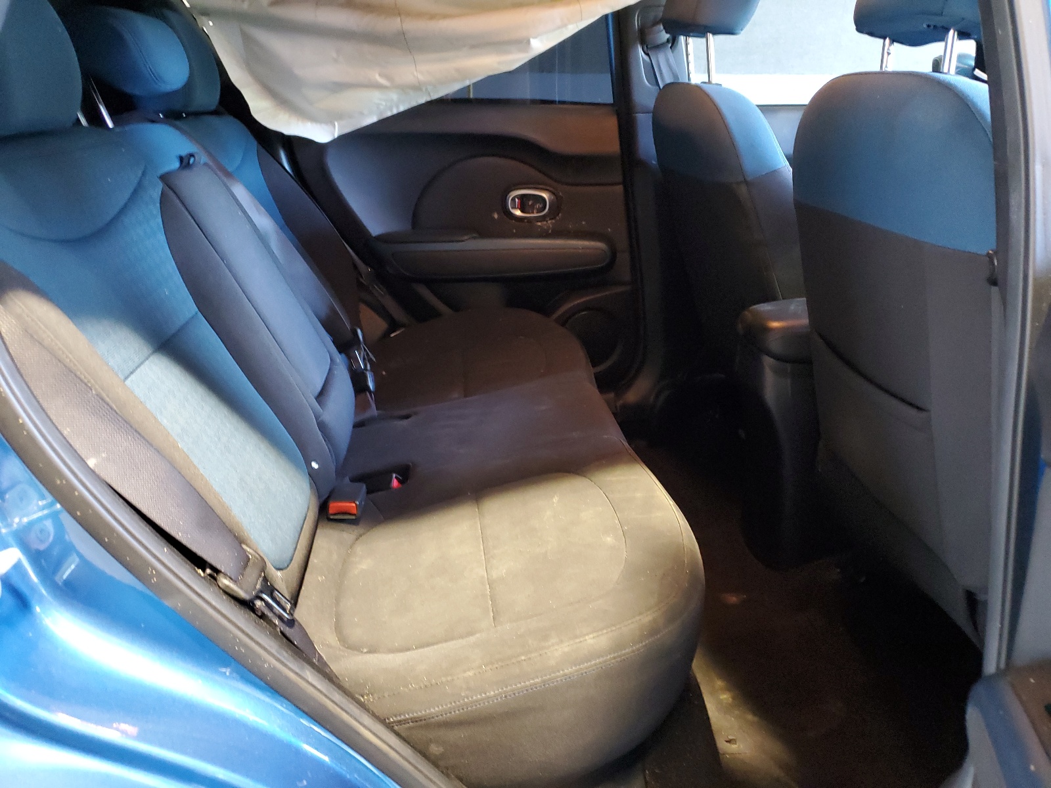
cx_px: 526
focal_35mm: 26
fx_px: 789
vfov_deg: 53.1
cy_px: 394
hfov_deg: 67.3
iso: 357
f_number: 1.5
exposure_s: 1/15
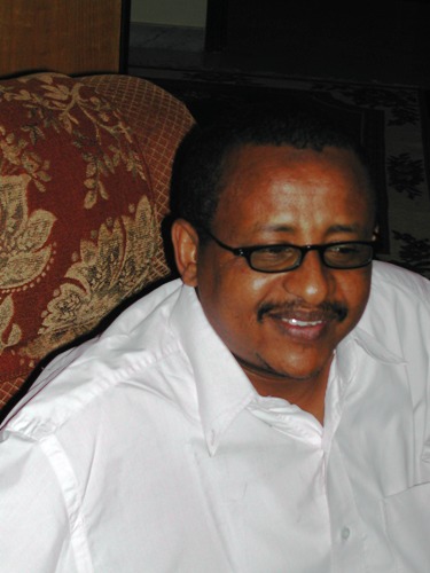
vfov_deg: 21.3
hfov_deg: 16.1
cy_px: 286
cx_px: 215
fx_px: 1524
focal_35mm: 92
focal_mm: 19.5
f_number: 4.5
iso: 100
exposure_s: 1/60.1
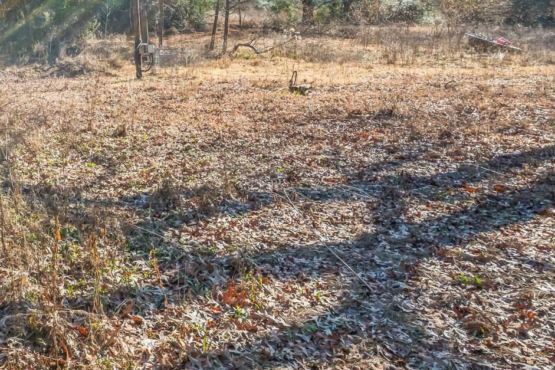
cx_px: 37
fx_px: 587
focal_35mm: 38
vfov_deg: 34.0
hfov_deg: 45.0
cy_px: 80
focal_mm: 17.5
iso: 200
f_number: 11
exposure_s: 1/100
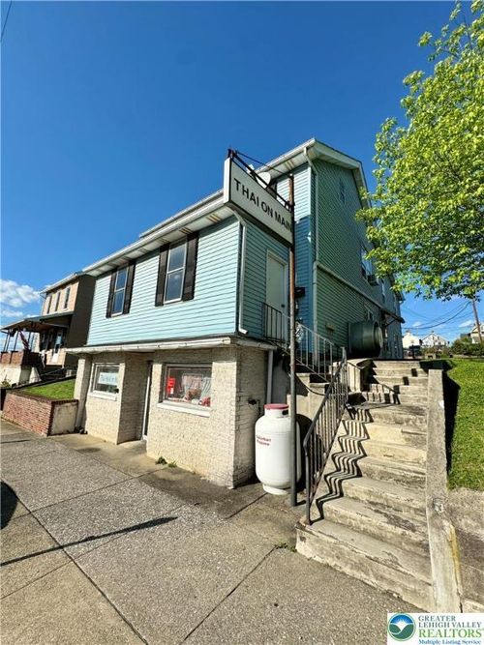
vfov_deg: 102.1
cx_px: 242
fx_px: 261
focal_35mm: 14
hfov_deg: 85.7
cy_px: 322
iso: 50
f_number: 2.2
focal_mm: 2.22
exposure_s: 1/3247
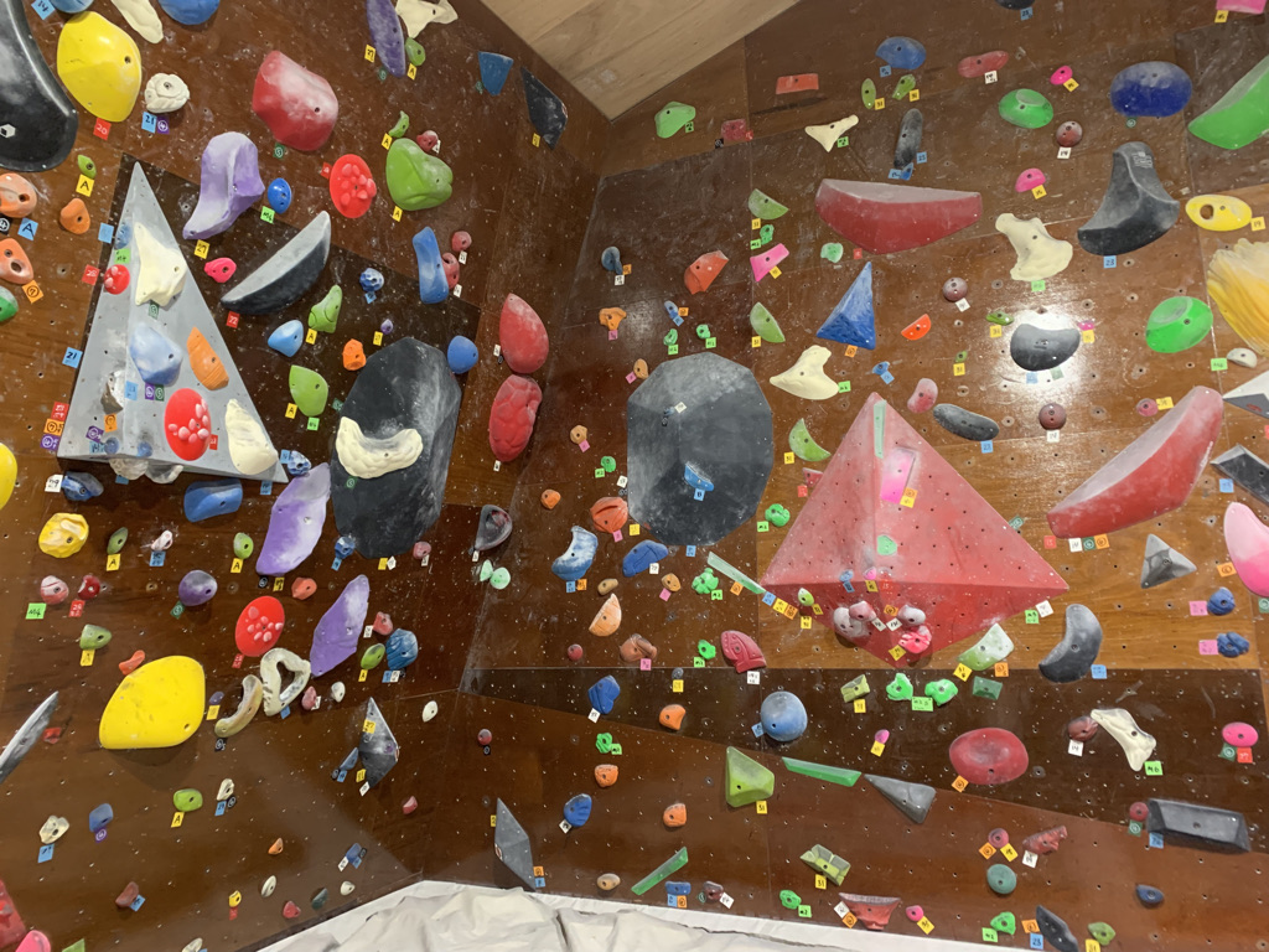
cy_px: 476
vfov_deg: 53.1
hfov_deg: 67.3
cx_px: 634
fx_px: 953
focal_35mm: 26
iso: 400
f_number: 1.8
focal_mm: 4.25
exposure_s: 1/40
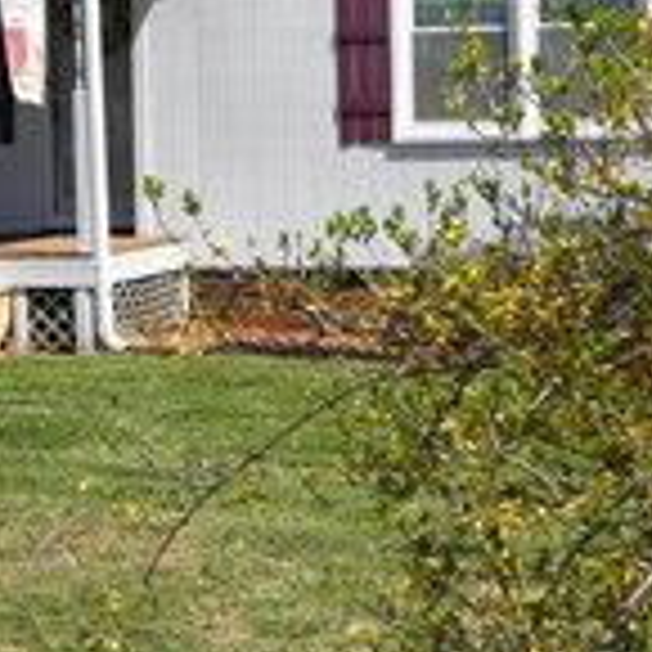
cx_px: 63
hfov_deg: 12.9
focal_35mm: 134
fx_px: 2855
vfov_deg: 12.9
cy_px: 47
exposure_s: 1/200
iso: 100
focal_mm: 7.9
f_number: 7.8
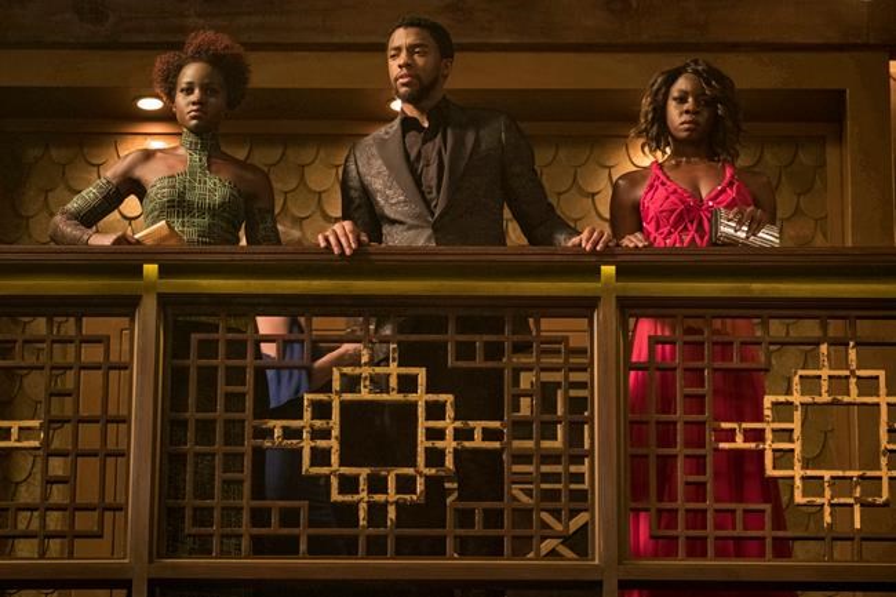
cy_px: 298
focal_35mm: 179
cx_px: 448
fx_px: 4454
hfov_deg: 11.5
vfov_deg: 7.7
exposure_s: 1/80
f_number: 3.2
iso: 6400
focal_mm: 119.2
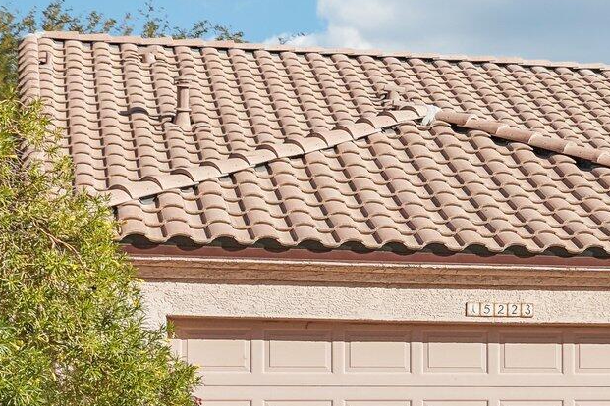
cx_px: 851
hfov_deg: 15.5
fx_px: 2095
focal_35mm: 124
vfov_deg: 11.0
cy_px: 384
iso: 125
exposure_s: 1/500
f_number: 8
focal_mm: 25
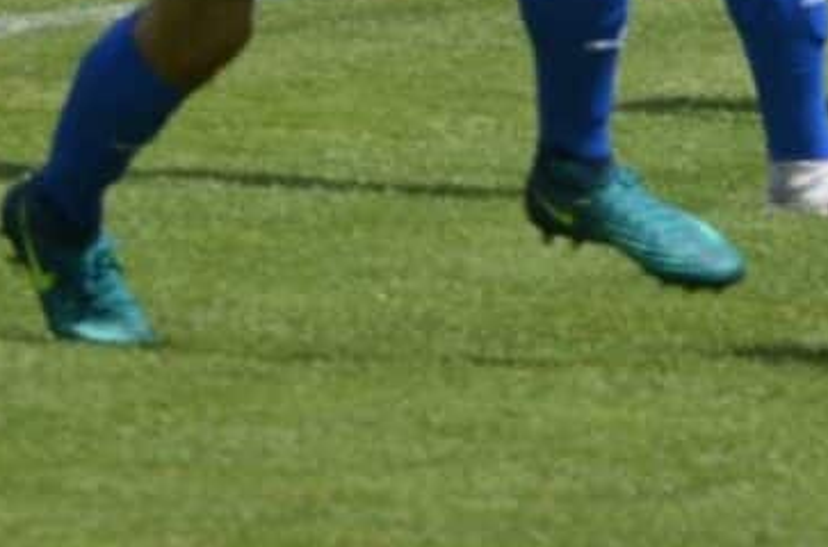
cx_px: 1722
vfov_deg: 1.0
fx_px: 32043
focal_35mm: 1397
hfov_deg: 1.5
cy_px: 308
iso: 200
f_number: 7.1
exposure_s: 1/800
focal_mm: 165
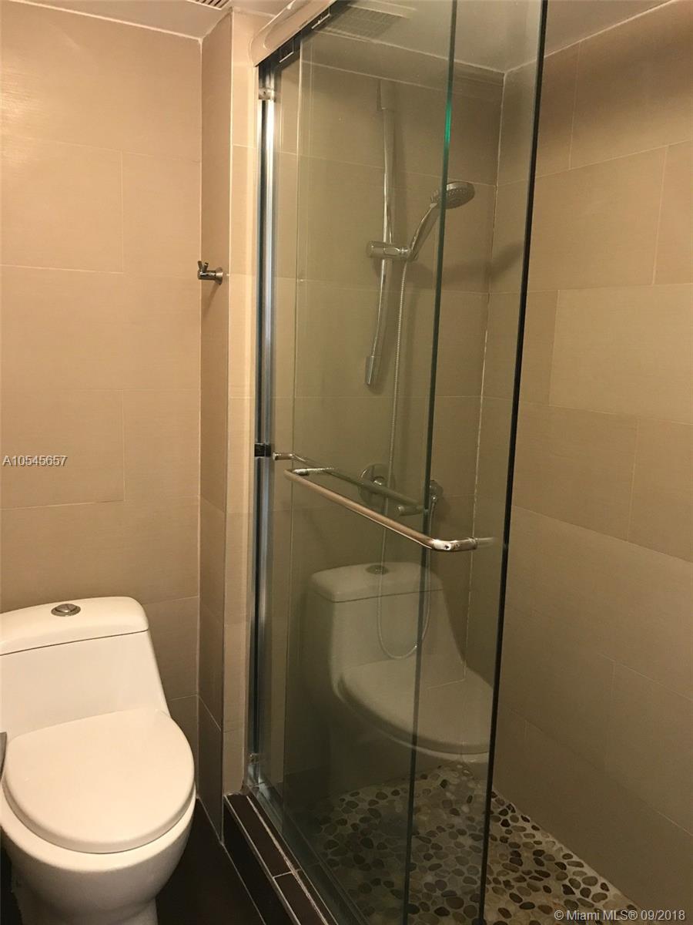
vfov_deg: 63.4
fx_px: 747
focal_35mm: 28
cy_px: 462
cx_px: 346
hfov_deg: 49.7
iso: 100
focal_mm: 3.99
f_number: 1.8
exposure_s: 1/15
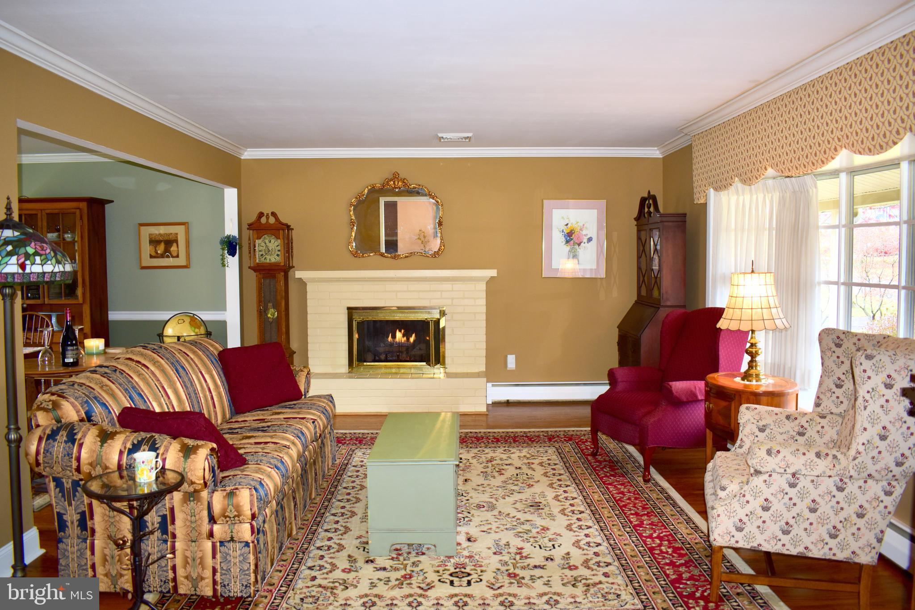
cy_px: 305
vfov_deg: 47.9
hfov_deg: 67.4
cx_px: 458
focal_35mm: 27
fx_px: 686
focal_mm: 18
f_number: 3.5
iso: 200
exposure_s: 1/30
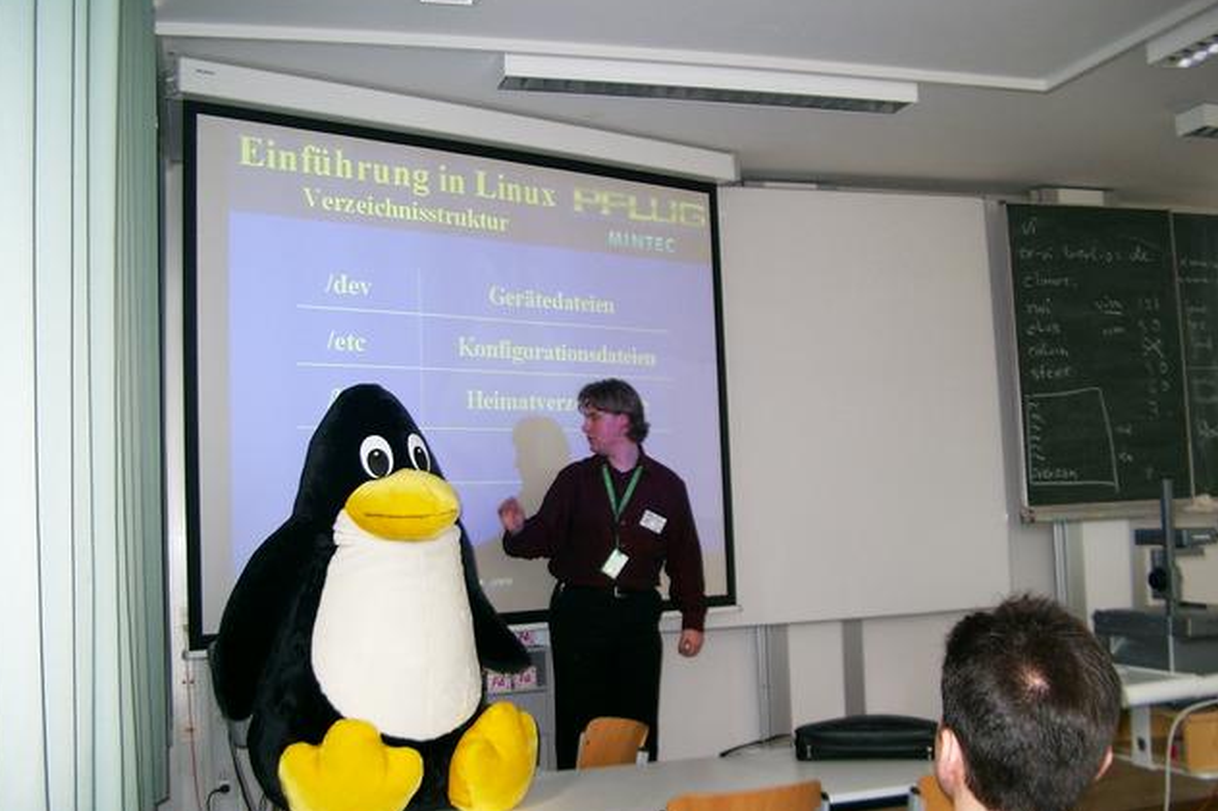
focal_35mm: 39
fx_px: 1319
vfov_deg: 34.2
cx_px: 605
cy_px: 437
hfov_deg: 49.6
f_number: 2.6
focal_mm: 7.6
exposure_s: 1/60
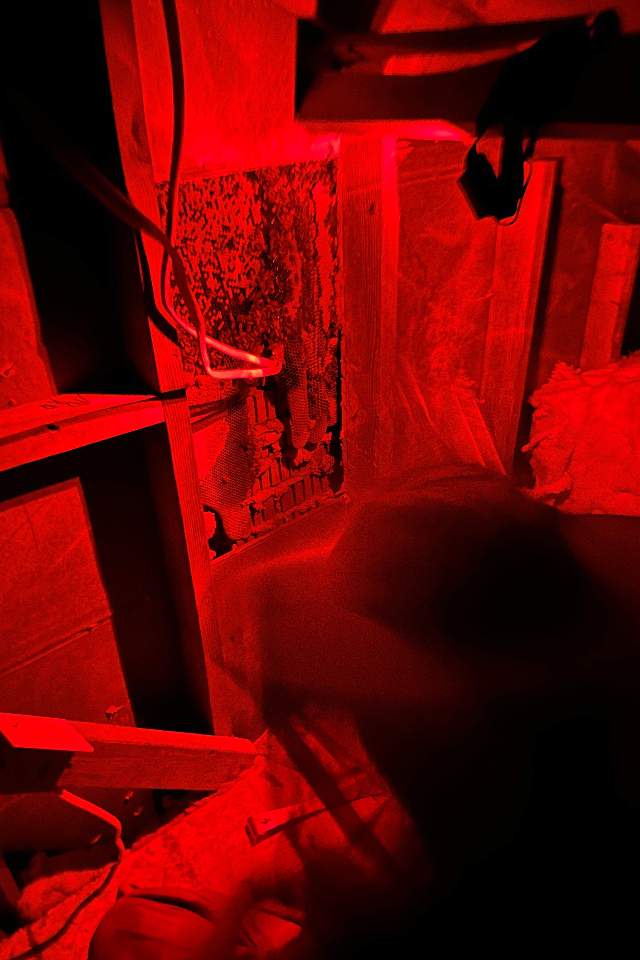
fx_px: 667
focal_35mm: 25
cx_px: 311
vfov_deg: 71.5
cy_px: 480
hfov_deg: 51.3
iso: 2000
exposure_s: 1/2
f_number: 1.78
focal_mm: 6.86
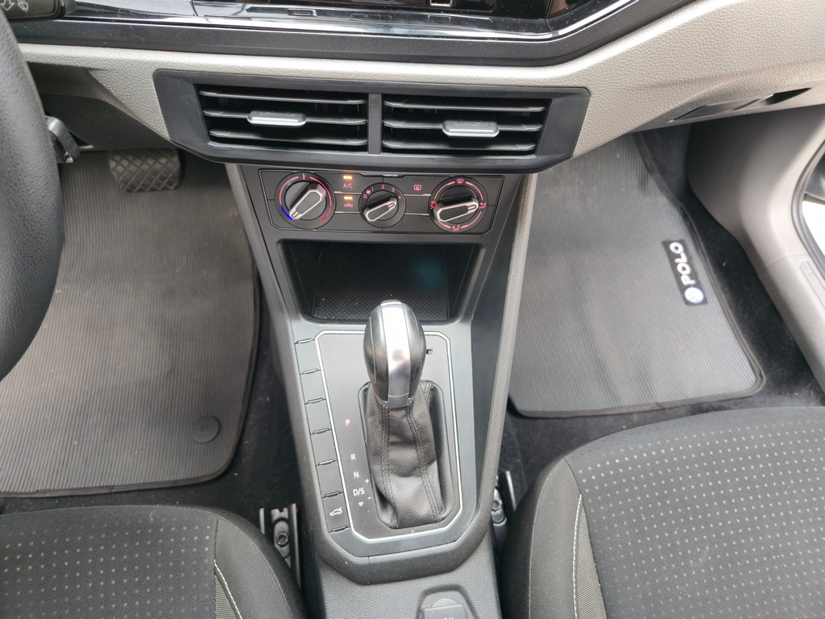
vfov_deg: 58.9
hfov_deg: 73.9
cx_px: 412
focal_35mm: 23
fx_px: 548
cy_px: 310
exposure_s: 1/40
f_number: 1.7
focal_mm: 6.3
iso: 320
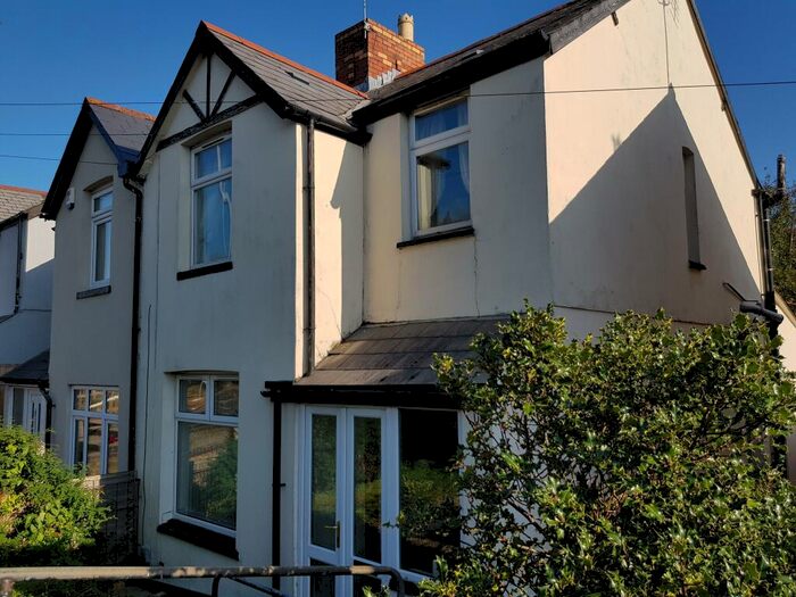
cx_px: 398
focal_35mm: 26
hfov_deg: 67.3
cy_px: 298
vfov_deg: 53.1
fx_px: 598
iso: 40
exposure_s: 1/2968
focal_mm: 4.2
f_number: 1.7
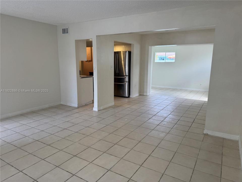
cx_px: 121
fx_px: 168
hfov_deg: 71.6
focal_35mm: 24
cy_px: 91
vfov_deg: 56.8
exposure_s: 1/164
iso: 100
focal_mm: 6.76
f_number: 1.78
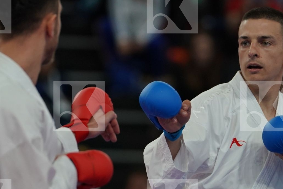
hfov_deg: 3.9
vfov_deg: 2.6
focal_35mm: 526
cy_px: 106
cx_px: 173
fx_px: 4133
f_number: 2.8
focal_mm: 200
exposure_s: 1/1000
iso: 1000
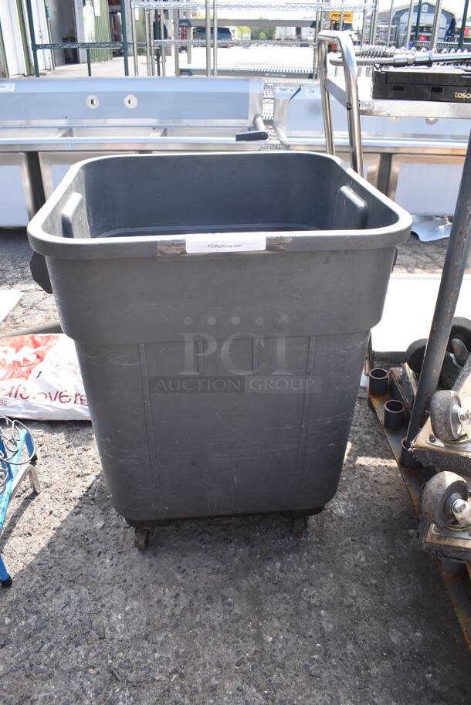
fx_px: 529
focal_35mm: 27
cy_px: 352
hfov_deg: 48.0
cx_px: 236
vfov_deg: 67.3
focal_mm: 18
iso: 200
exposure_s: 1/160
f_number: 6.3
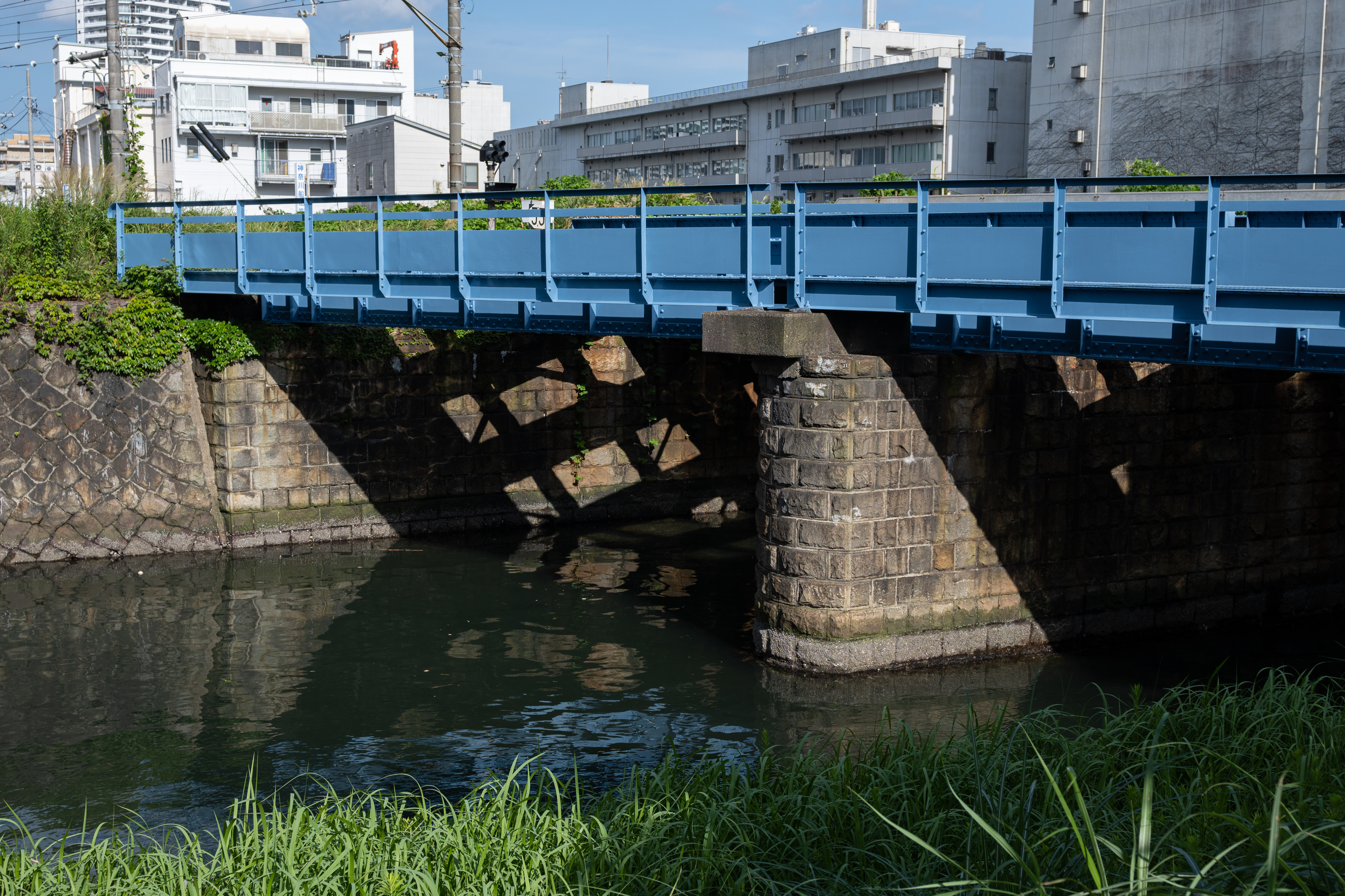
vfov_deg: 31.9
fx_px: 1569
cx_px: 672
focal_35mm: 42
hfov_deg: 46.4
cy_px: 448
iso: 100
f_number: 5.6
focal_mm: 28
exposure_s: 1/500
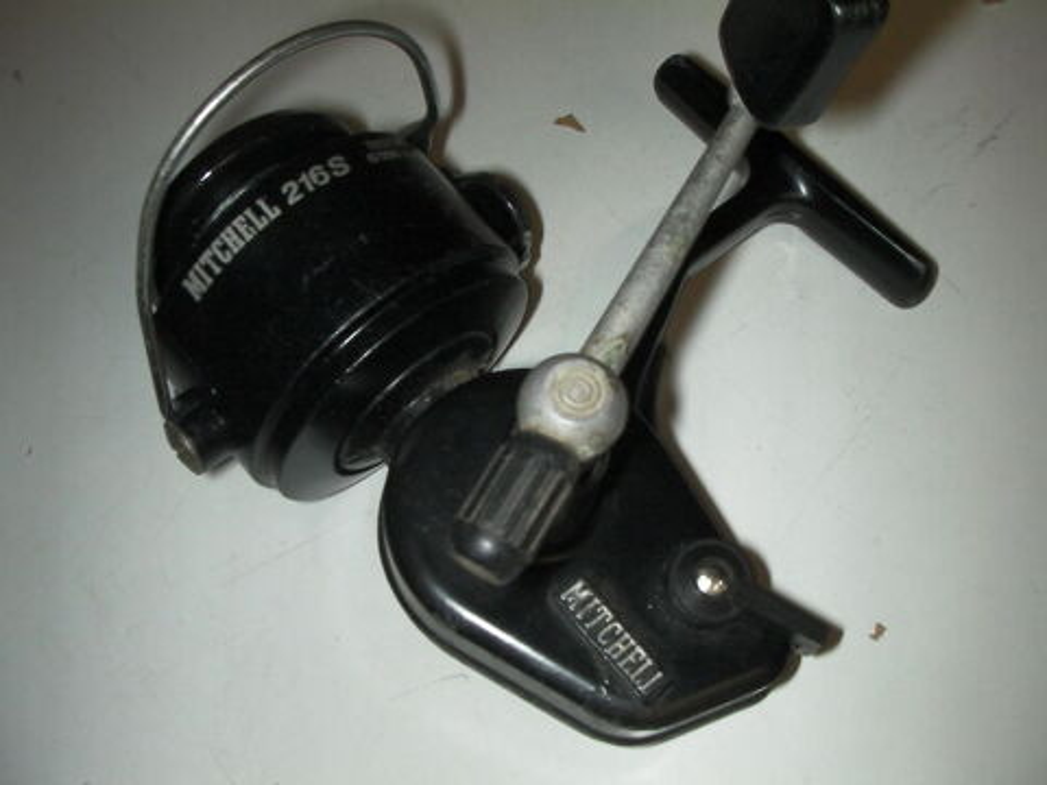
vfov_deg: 37.7
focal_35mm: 38
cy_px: 392
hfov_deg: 49.0
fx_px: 1149
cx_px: 524
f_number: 5.6
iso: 200
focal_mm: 6.3
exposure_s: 1/30
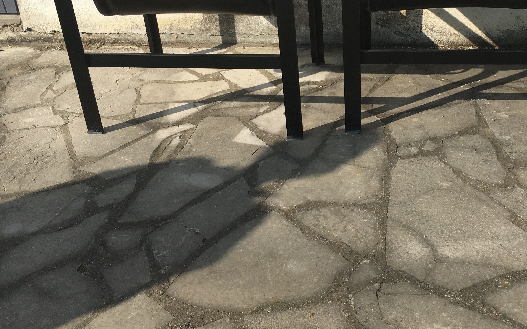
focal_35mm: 42
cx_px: 331
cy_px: 110
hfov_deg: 46.8
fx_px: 603
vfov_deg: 30.3
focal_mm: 4.15
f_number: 2.2
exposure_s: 1/1923
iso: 25
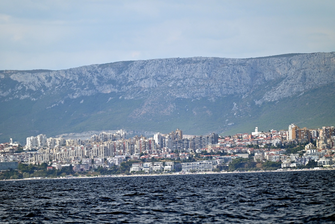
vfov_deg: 4.6
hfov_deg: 6.9
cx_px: 168
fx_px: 2792
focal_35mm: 300
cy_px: 112
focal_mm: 300
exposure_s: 1/2500
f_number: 5.6
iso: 250
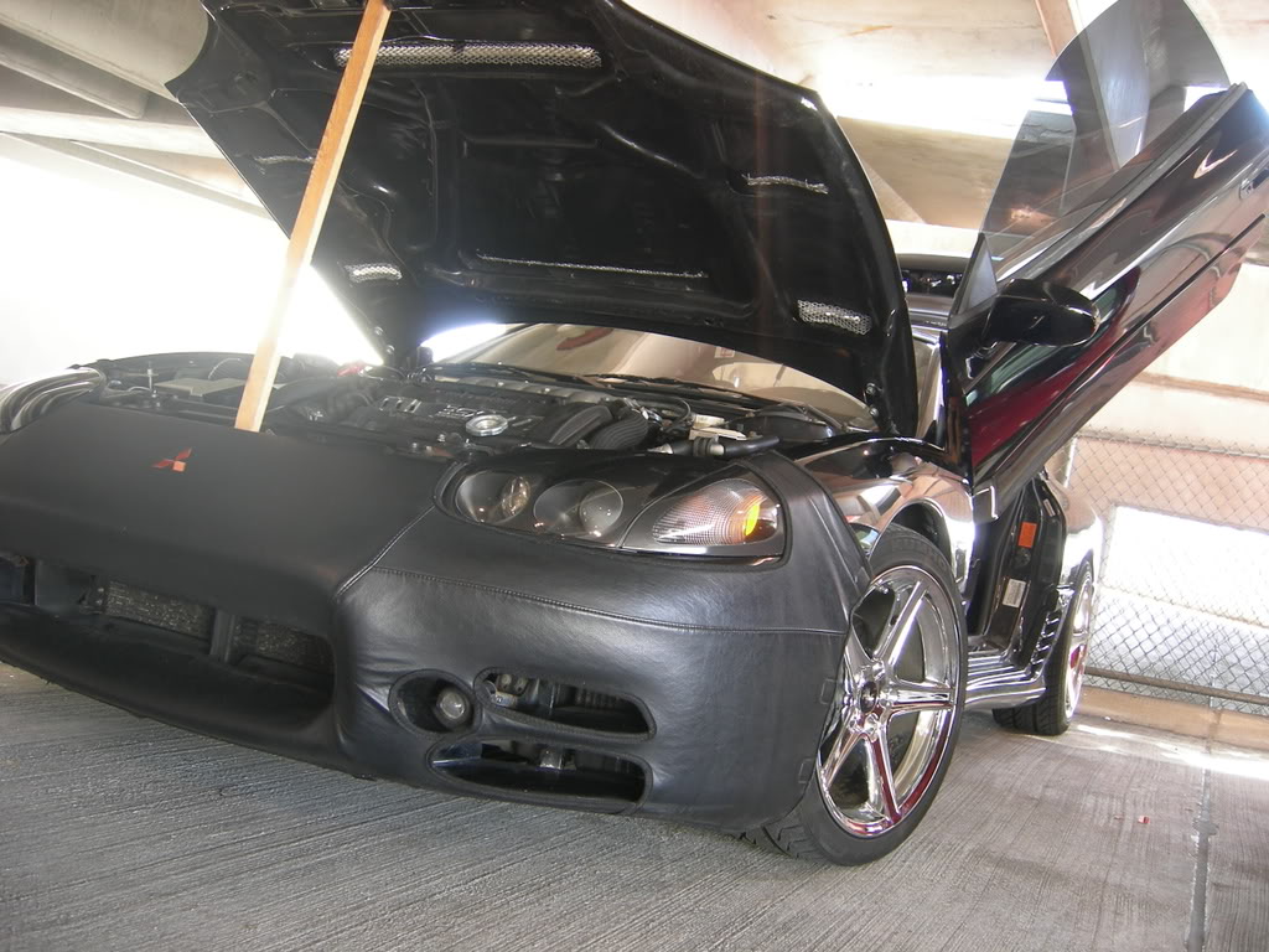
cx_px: 634
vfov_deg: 39.7
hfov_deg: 51.4
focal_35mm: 36
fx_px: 1320
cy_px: 476
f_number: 2.7
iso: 64
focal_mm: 7.5
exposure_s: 1/13
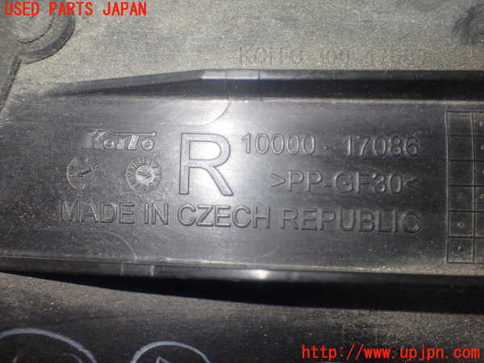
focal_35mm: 36
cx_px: 242
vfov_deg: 39.7
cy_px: 182
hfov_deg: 51.4
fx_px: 503
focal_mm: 6.37
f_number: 2.5
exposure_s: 1/40
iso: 250
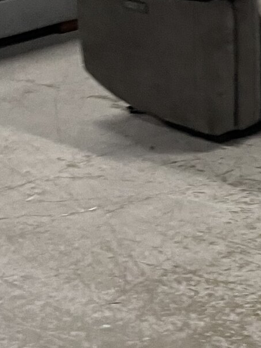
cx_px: 556
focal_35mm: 111
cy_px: -2
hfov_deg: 11.7
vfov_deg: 17.3
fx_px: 1116
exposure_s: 1/60
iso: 200
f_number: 1.6
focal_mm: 4.2
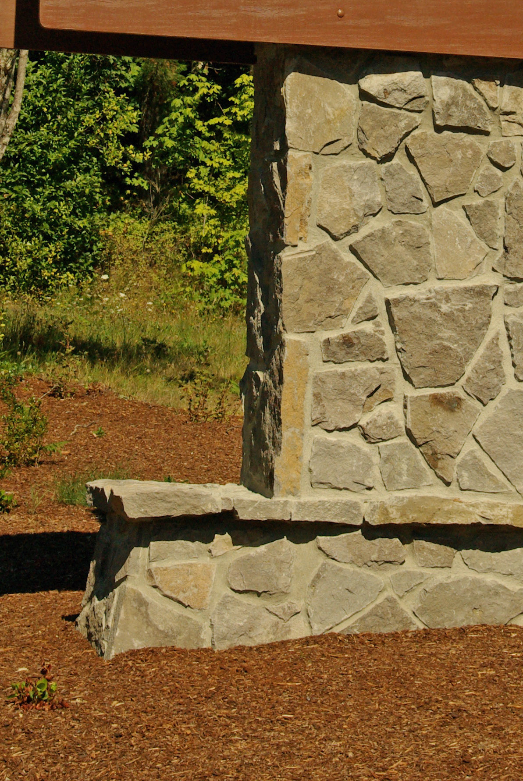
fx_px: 2761
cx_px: 354
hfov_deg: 10.8
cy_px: 48
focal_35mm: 127
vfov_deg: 15.9
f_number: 9.5
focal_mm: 39
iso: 400
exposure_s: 1/1000
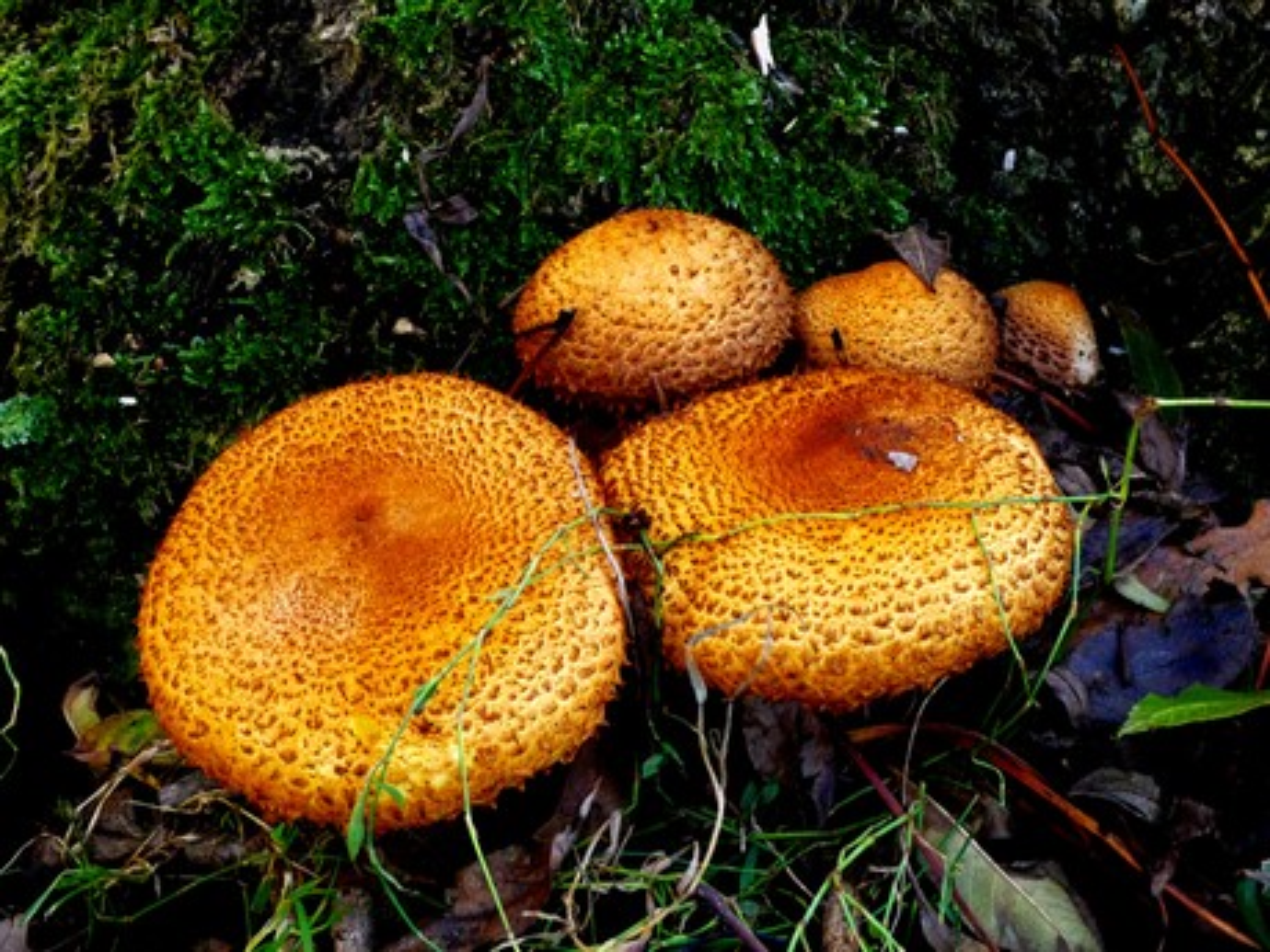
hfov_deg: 17.6
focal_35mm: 112
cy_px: 476
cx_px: 635
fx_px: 4109
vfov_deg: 13.2
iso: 500
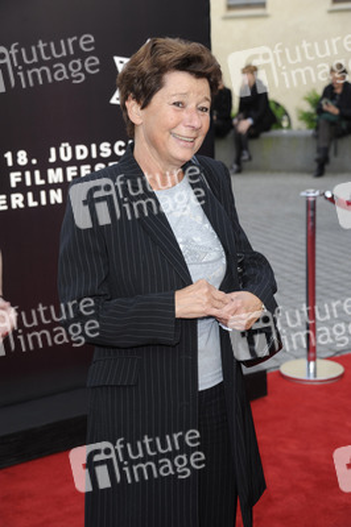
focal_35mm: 70
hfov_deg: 19.4
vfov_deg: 28.9
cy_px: 264
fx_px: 1025
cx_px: 176
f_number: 6.3
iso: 320
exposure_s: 1/200
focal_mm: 70
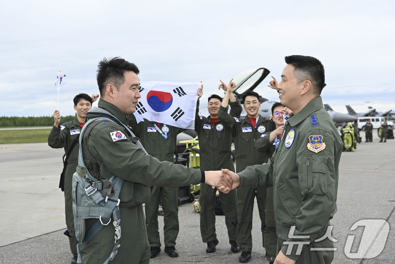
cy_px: 132
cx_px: 198
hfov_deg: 41.1
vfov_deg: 28.1
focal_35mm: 48
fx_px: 527
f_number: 5.6
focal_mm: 48
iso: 200
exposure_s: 1/250
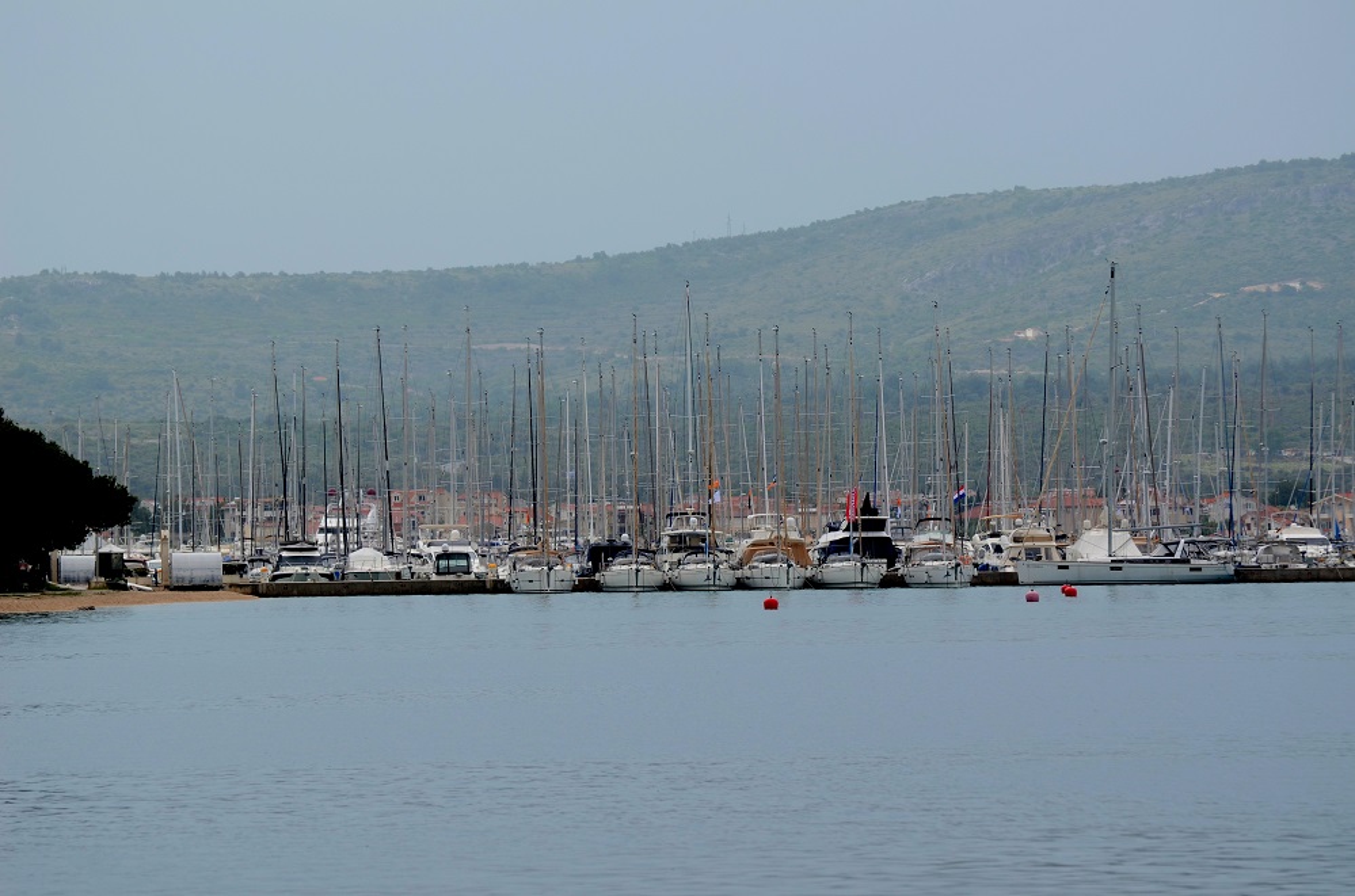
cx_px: 678
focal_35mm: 202
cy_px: 448
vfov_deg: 6.7
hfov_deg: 10.2
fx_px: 7604
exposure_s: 1/500
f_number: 5.6
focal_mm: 135
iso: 100
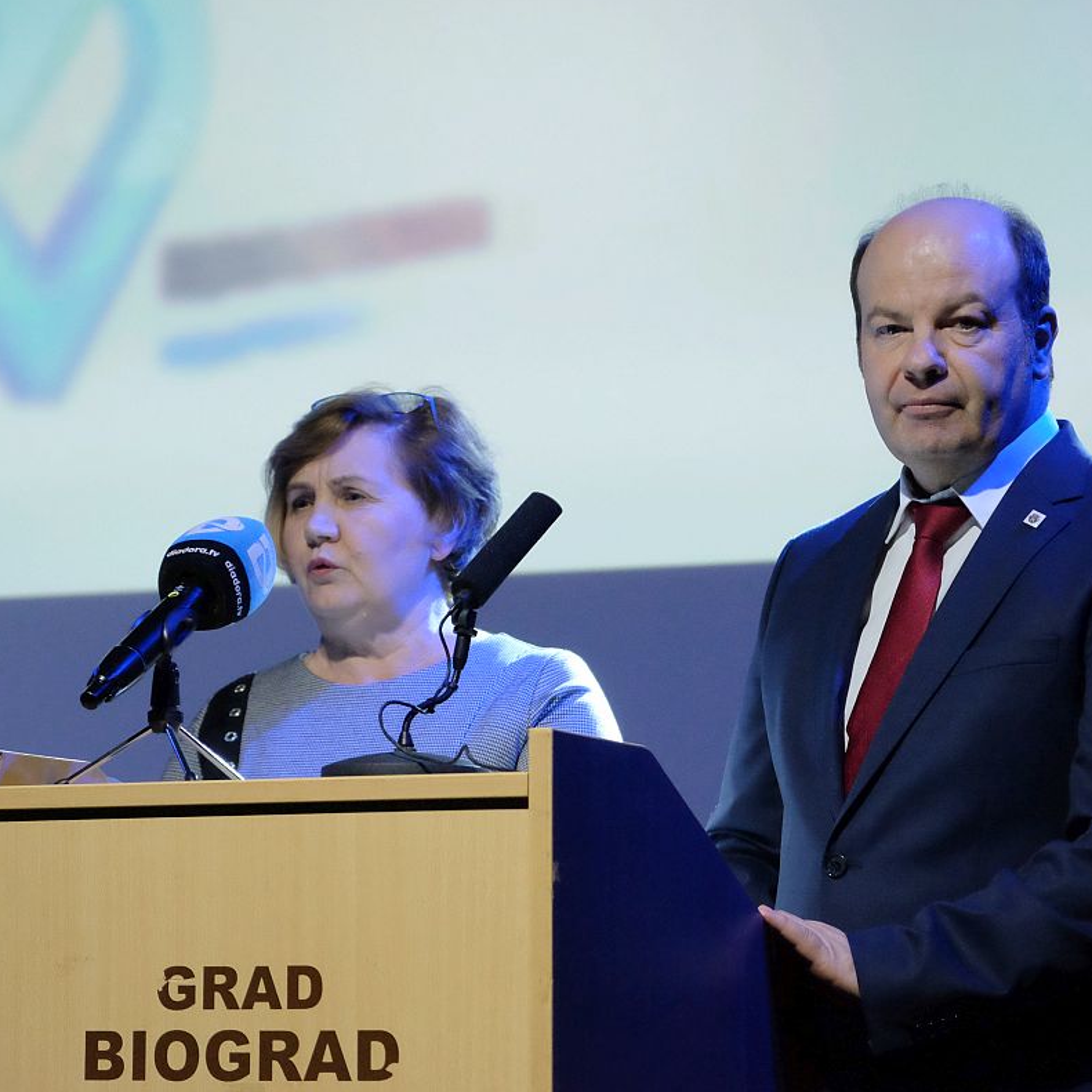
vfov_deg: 16.3
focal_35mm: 107
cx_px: 638
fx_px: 3819
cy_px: 543
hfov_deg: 16.3
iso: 4000
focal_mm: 55
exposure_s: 1/140
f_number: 4
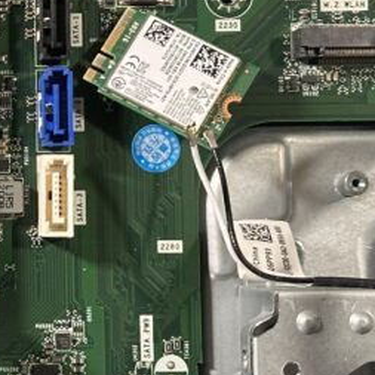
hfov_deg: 9.9
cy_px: 123
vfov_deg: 10.2
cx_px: -182
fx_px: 2108
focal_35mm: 172
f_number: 1.78
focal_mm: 6.86
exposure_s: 1/50
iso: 250
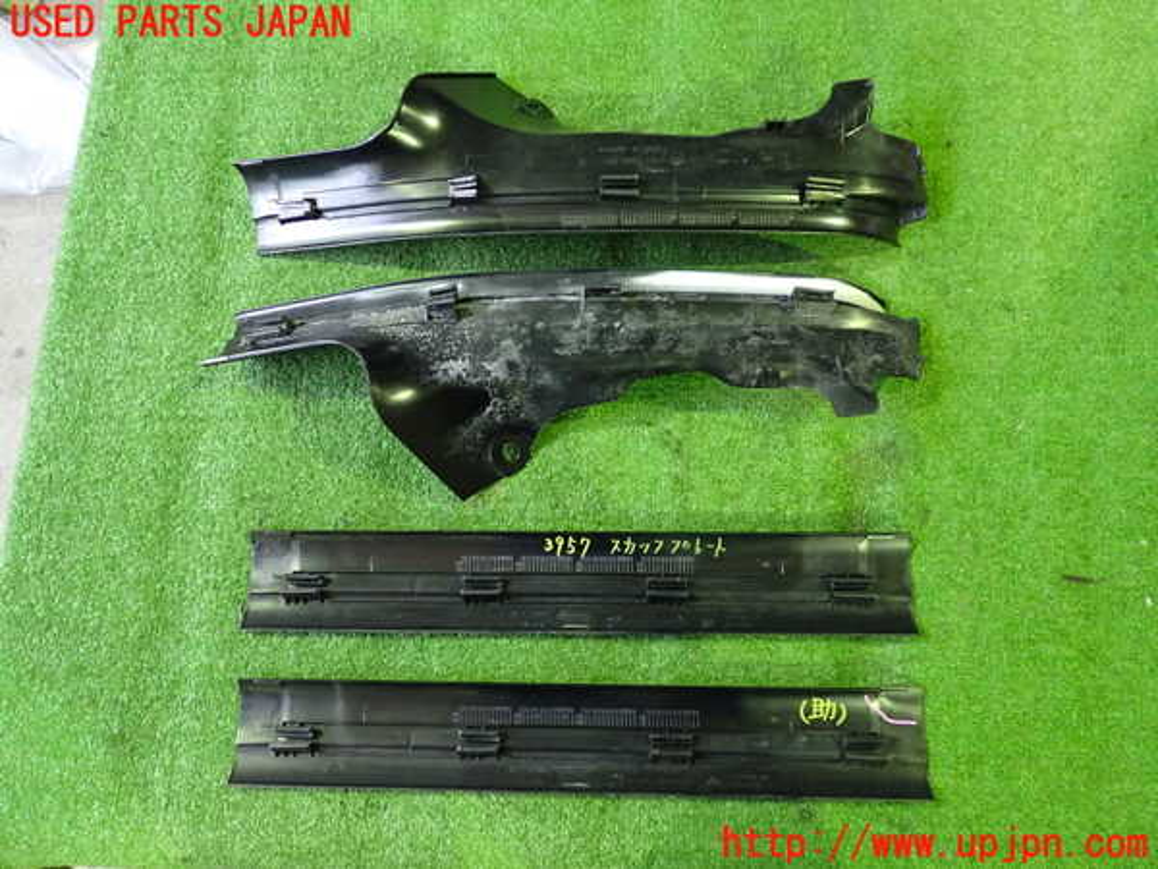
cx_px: 579
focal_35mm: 30
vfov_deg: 46.8
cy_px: 434
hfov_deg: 60.0
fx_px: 1004
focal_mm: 5.4
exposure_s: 1/25
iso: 800
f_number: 2.3
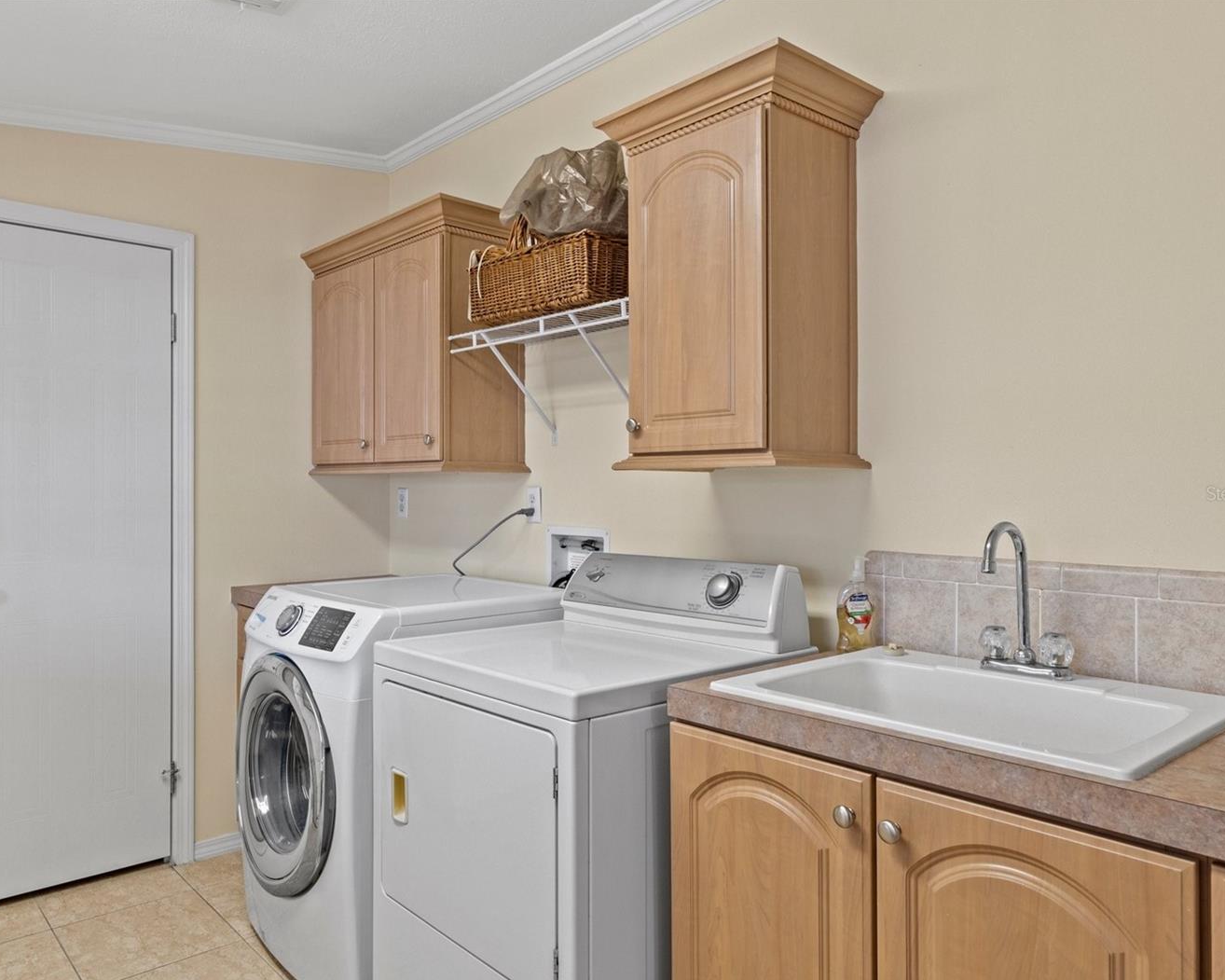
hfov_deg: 70.1
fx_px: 870
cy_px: 493
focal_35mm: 24
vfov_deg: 58.8
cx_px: 544
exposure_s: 2
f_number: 8
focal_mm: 14
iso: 320
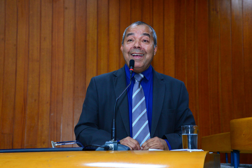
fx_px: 574
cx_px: 126
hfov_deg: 24.8
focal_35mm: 82
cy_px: 84
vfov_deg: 16.7
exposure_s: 1/60
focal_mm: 82
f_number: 5.3
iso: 2500
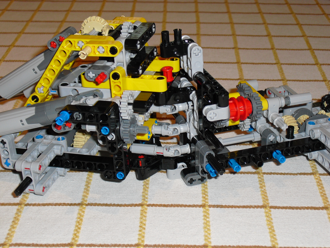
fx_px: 601
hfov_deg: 30.7
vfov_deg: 23.3
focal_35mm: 63
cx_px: 165
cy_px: 124
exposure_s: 1/60
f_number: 4.2
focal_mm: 11.2
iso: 200
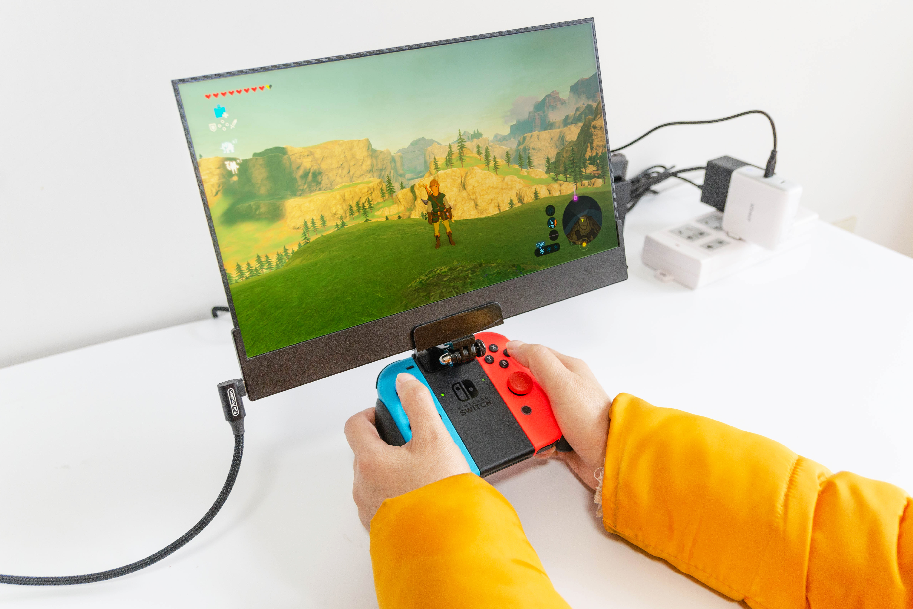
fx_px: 786
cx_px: 450
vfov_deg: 42.3
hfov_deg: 60.3
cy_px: 300
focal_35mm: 31
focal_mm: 20
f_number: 3.5
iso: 200
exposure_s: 1/60
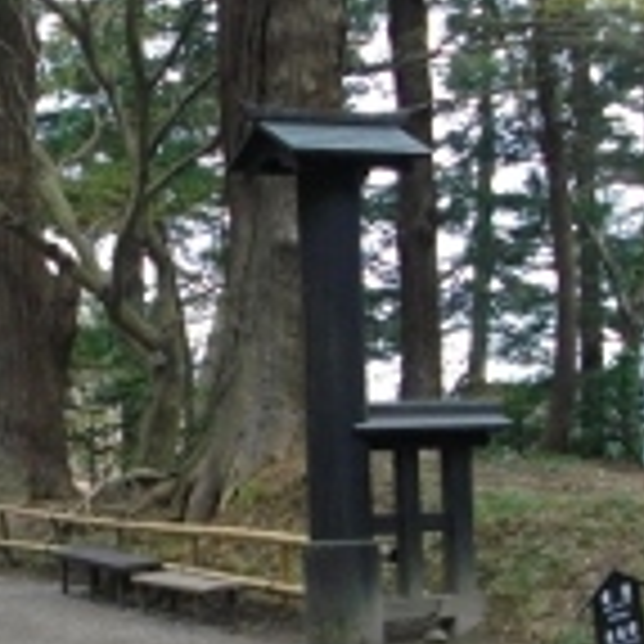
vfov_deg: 17.6
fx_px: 2084
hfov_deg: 17.4
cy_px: 372
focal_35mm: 99
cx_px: 144
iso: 253
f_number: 2.9
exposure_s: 1/100
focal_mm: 5.7
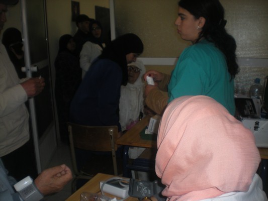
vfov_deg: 37.7
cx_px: 134
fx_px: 294
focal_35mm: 38
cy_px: 100
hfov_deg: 49.0
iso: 64
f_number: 3.1
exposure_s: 1/60
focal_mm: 6.3
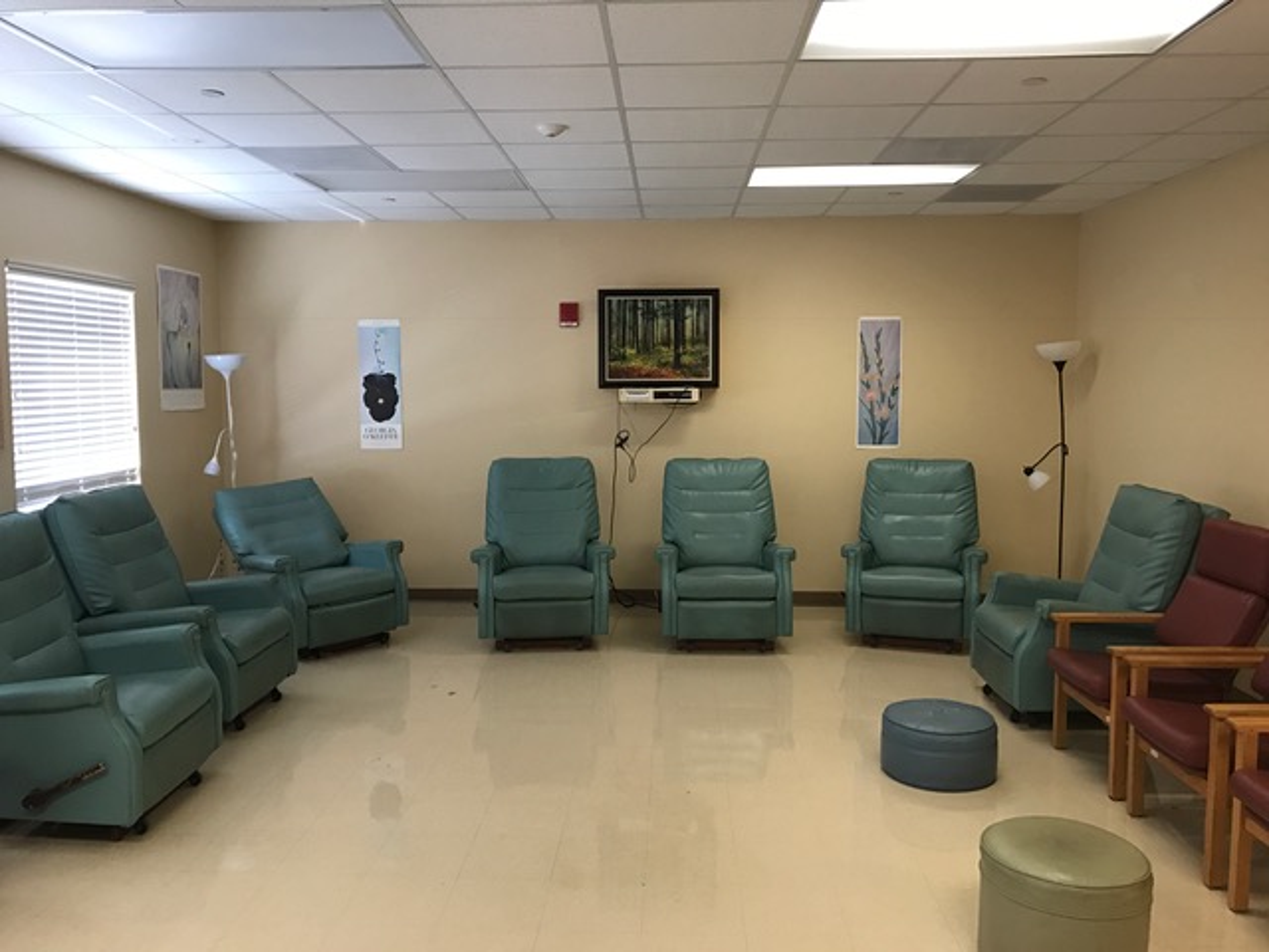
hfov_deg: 63.4
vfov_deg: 49.7
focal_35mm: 28
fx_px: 1026
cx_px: 634
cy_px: 476
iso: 40
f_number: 1.8
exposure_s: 1/30
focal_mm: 3.99
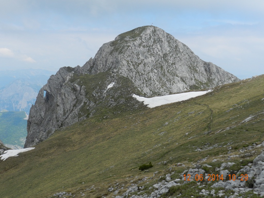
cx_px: 132
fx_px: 351
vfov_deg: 31.5
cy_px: 99
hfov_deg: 41.2
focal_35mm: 46
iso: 160
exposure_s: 1/800
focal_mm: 8.1
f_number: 4.2
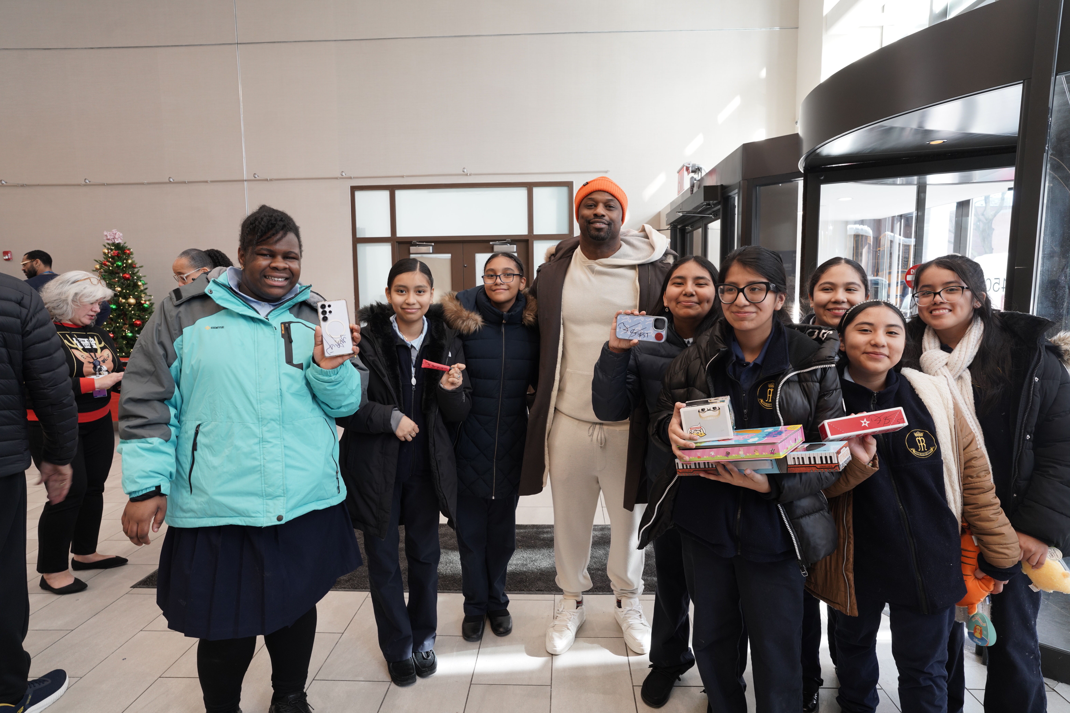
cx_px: 535
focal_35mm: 20
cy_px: 356
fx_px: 594
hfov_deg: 84.0
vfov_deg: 61.9
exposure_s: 1/30
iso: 400
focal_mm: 20
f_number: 6.3
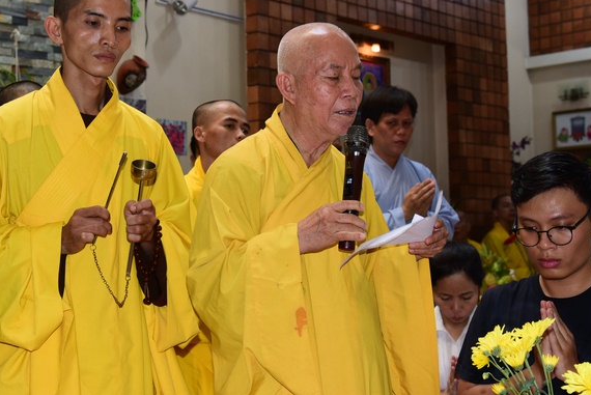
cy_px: 175
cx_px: 269
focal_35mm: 57
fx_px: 936
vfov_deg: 23.8
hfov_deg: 35.0
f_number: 5.6
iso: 1000
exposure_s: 1/80
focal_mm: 50
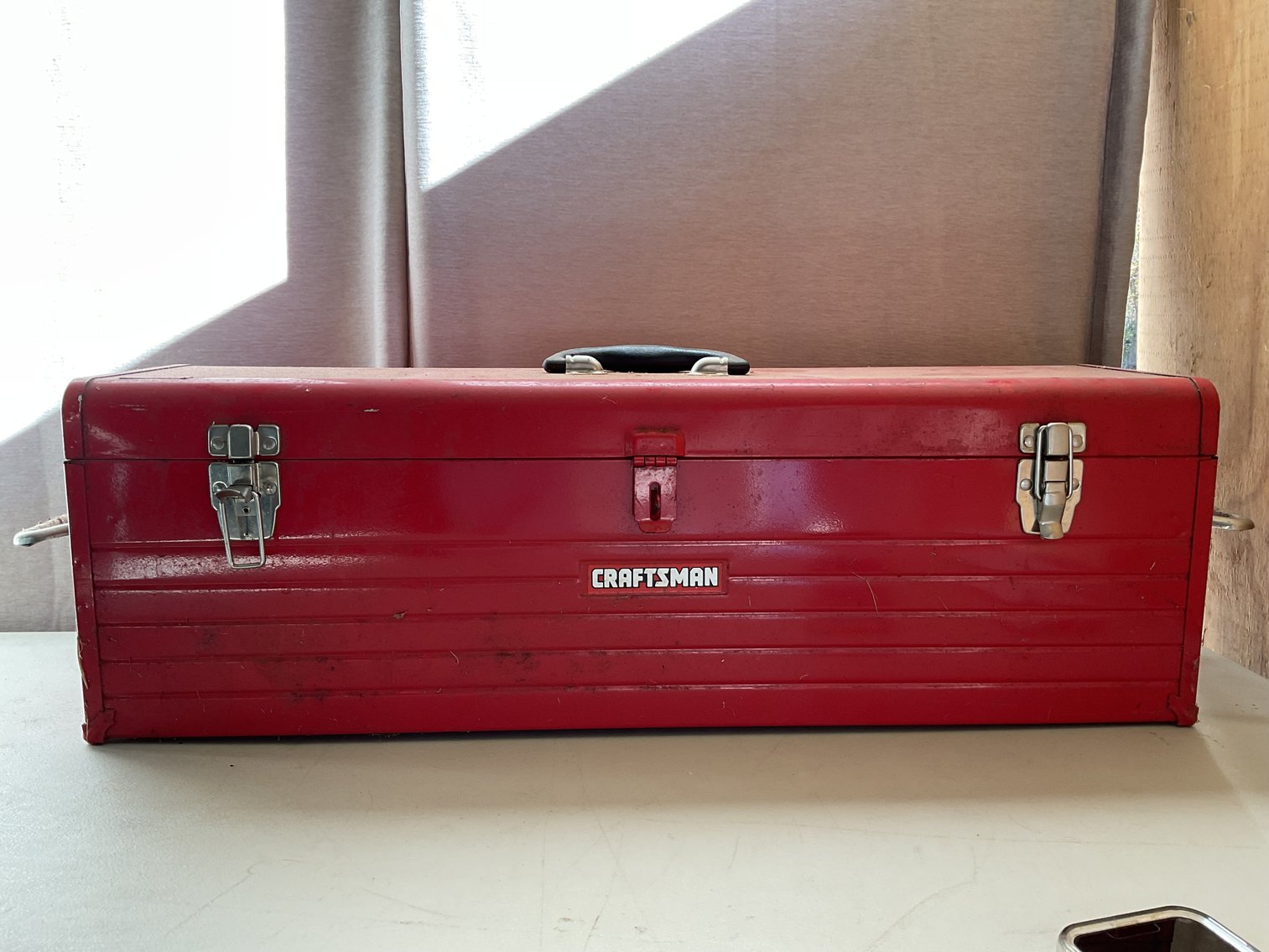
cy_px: 476
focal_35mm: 29
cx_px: 634
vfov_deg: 48.2
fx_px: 1063
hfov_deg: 61.7
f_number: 1.8
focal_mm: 3
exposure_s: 1/120
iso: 40
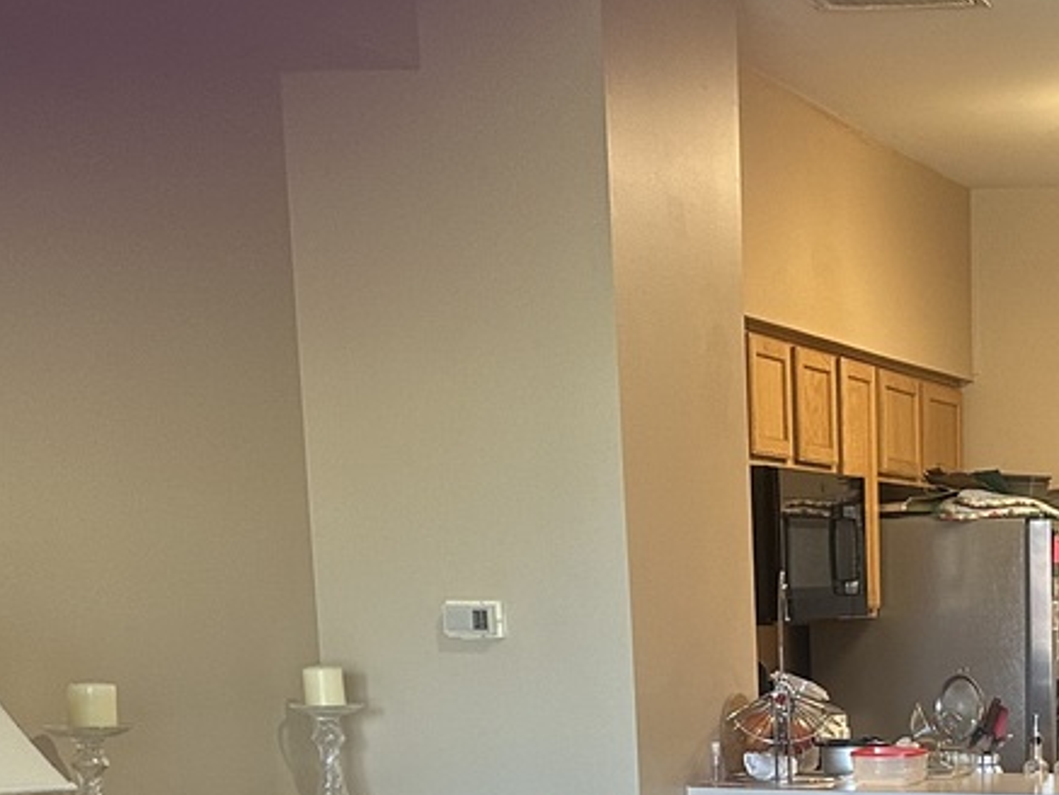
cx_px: 1117
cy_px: 1054
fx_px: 2417
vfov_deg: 17.4
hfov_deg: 23.4
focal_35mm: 79
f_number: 1.78
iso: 200
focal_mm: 6.86
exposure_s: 1/60
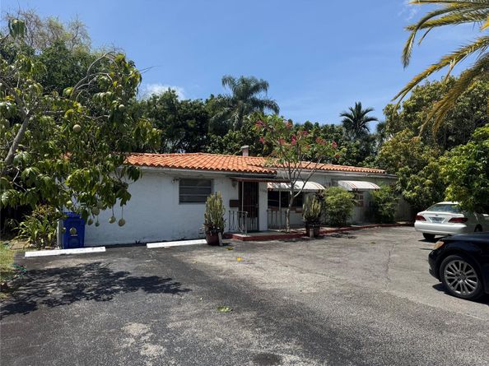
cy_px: 183
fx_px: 339
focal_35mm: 24
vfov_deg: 56.8
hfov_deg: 71.6
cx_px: 244
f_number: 1.78
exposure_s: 1/4310
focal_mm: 6.76
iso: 80
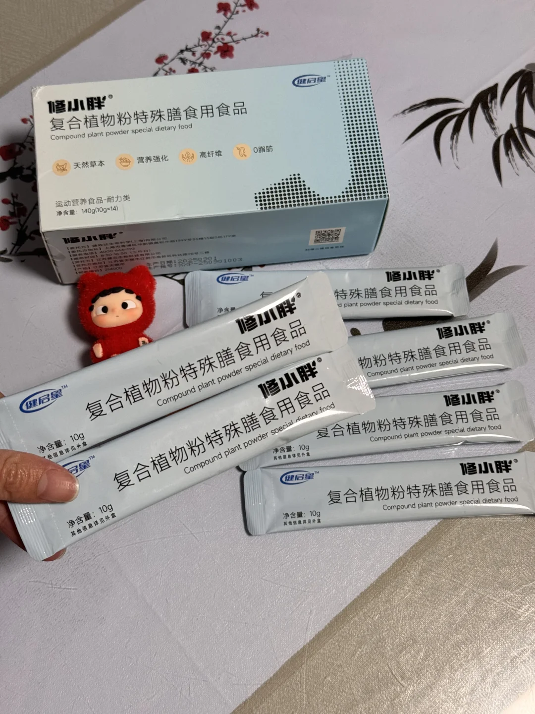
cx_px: 268
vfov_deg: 39.7
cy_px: 357
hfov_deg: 30.3
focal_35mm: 48
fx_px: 989
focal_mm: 6.76
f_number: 1.78
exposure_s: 1/33
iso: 250
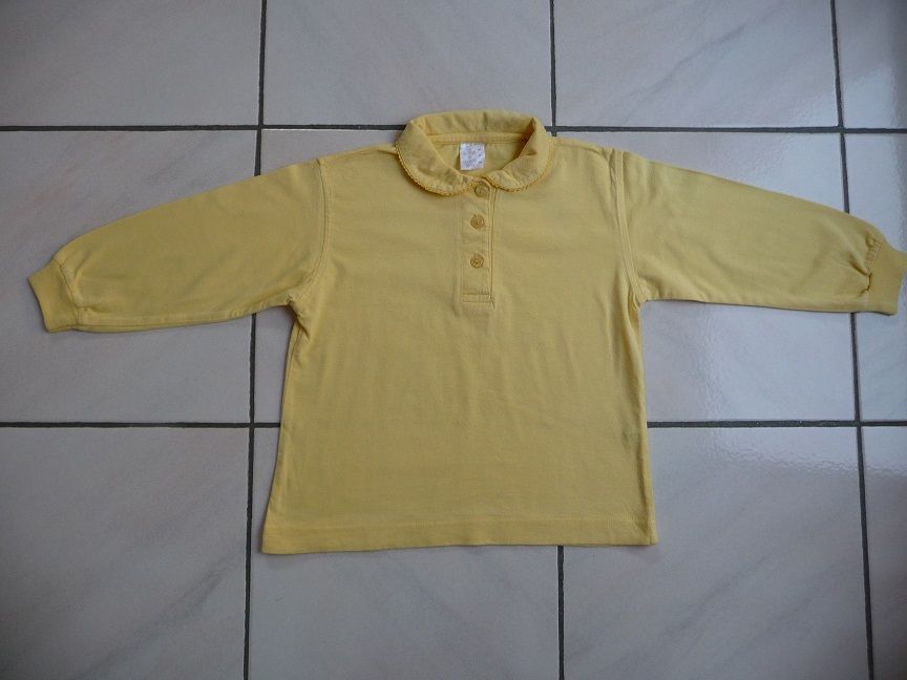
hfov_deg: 63.4
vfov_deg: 49.7
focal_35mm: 28
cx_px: 454
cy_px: 340
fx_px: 734
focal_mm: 4.7
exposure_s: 1/80
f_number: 3.3
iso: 100
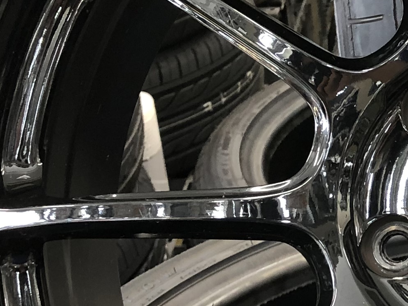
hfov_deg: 16.2
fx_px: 1344
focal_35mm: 114
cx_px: 546
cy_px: 198
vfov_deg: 13.0
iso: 40
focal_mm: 3.99
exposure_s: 1/15
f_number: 1.8
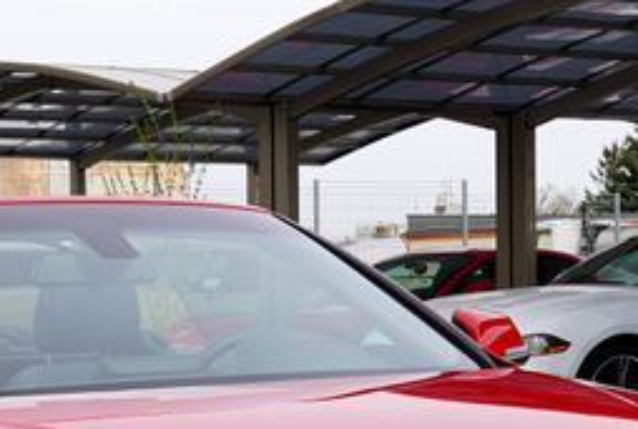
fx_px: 2222
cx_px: 216
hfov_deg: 16.3
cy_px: 437
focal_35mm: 125
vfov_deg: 10.9
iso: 100
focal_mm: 31
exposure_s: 1/125
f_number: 9
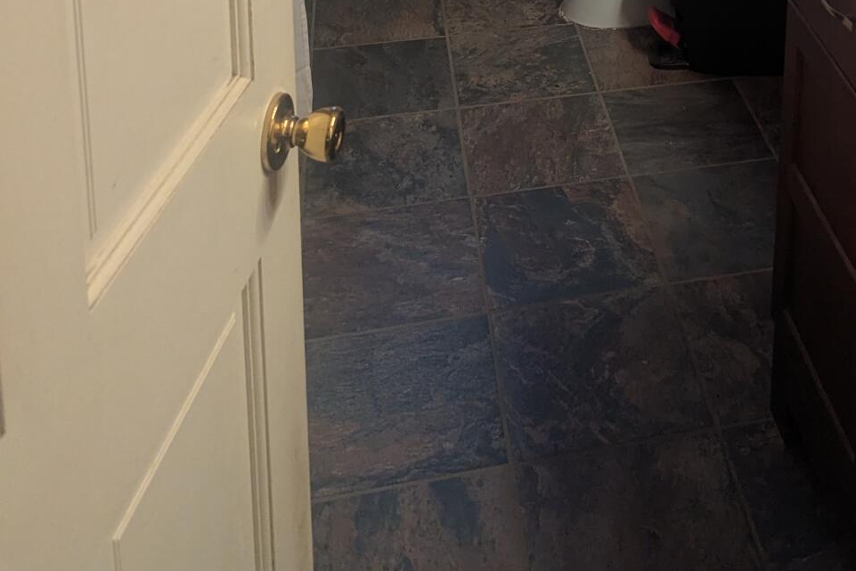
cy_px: -315
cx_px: 664
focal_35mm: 52
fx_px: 1237
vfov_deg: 21.3
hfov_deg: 37.1
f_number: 1.85
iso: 152
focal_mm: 6.81
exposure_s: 1/120
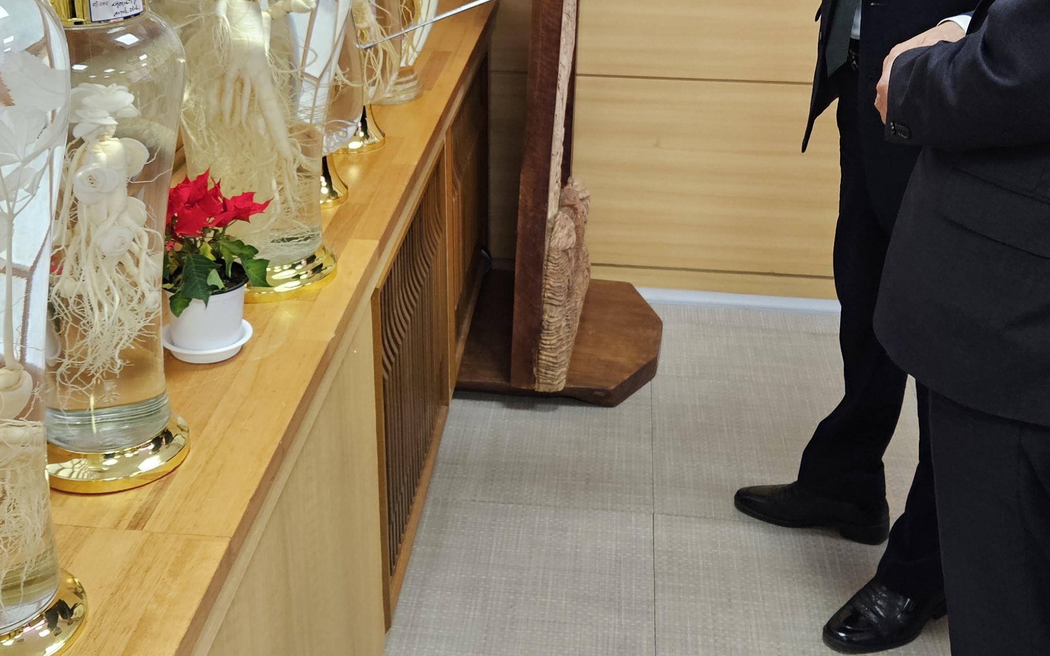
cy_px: 213
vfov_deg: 26.7
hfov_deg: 41.8
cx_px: 478
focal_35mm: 48
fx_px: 1374
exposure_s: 1/120
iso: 250
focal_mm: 5.4
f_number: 1.8
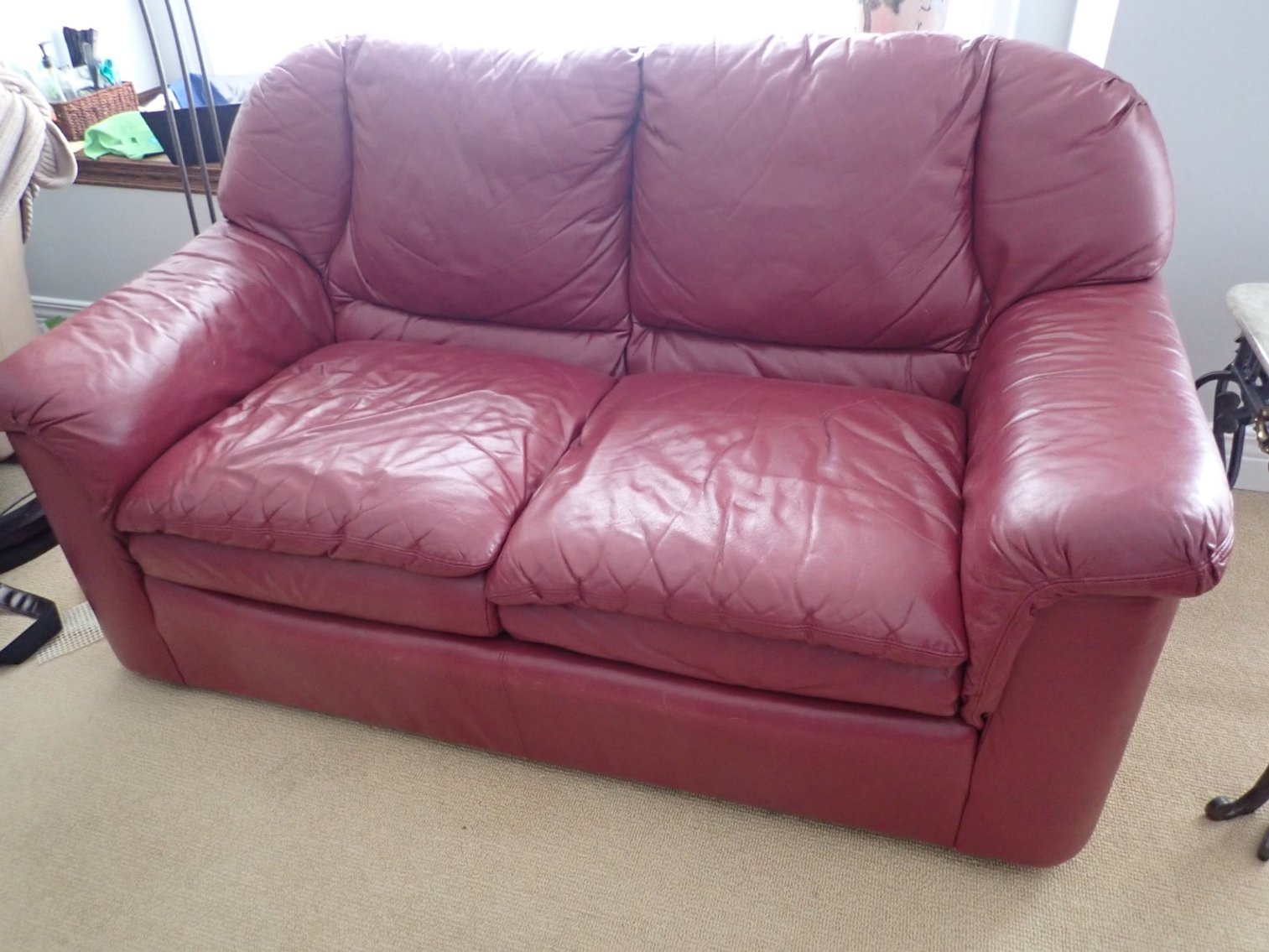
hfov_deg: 69.4
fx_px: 917
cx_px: 634
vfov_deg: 54.9
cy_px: 476
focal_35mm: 25
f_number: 2
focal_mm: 4.5
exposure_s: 1/30
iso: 640
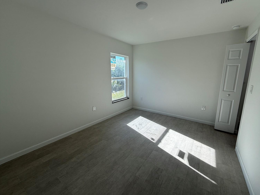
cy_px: 93
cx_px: 138
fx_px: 113
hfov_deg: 98.0
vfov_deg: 81.7
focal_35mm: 15
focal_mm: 2.22
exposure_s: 1/344
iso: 50
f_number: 2.2
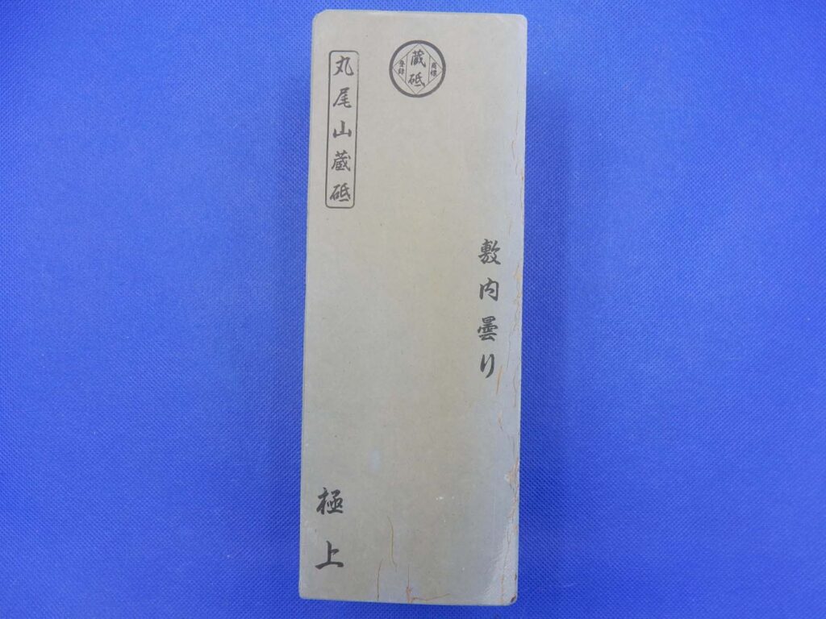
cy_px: 310
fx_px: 597
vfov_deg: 54.9
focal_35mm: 25
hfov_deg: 69.4
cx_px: 413
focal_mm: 4.5
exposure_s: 1/60
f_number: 3.7
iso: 125
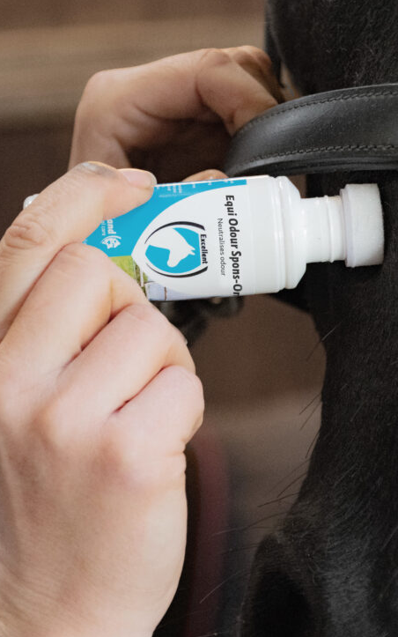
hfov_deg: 7.5
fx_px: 3036
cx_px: 197
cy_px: 274
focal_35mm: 175
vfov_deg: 12.0
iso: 5000
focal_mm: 92
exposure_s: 1/160
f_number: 5.6
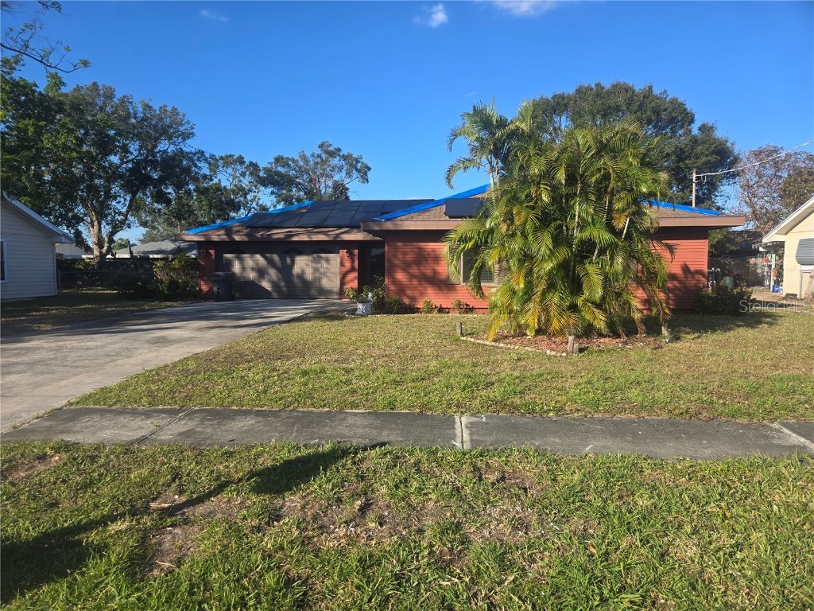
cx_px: 407
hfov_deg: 73.9
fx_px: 541
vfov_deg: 58.9
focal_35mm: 23
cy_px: 306
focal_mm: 5.4
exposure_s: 1/1376
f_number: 1.8
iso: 25
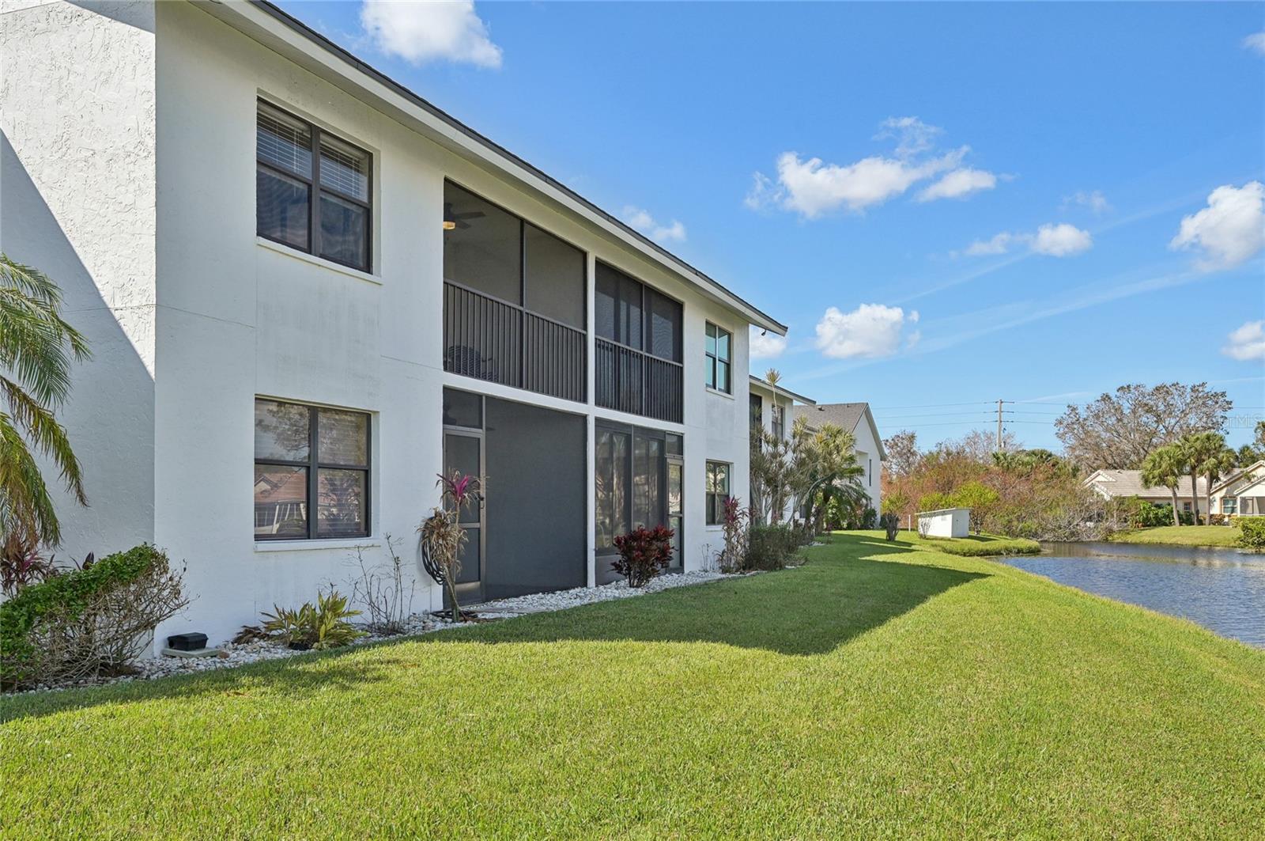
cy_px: 420
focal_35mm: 30
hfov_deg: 62.0
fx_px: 1053
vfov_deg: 43.5
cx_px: 632
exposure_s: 1/800
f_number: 8
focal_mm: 30
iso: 400
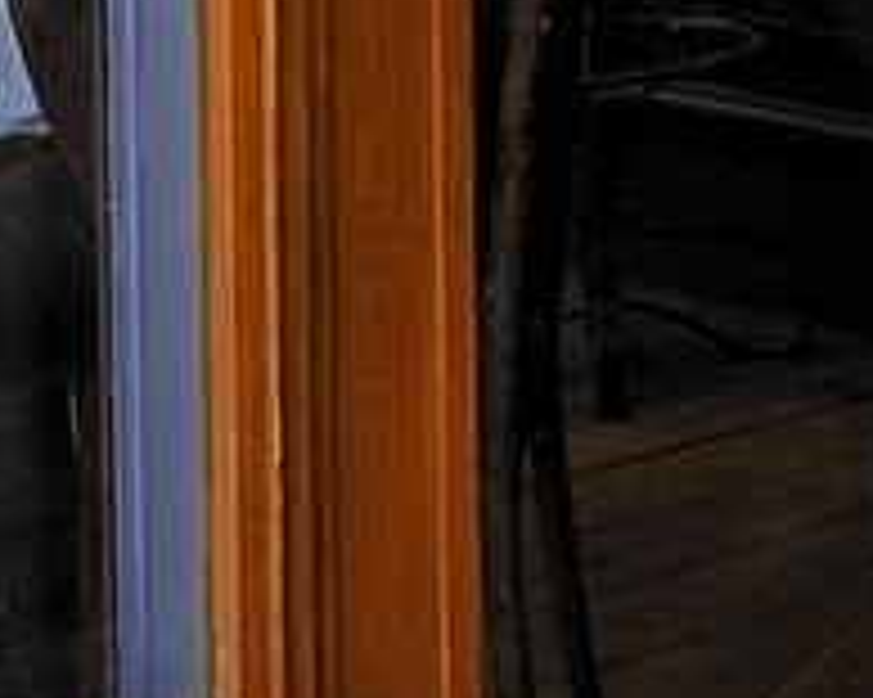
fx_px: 4803
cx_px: 2444
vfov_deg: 7.8
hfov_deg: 8.9
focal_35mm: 186
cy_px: -885
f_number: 6.3
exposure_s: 1/25
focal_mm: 24
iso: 800
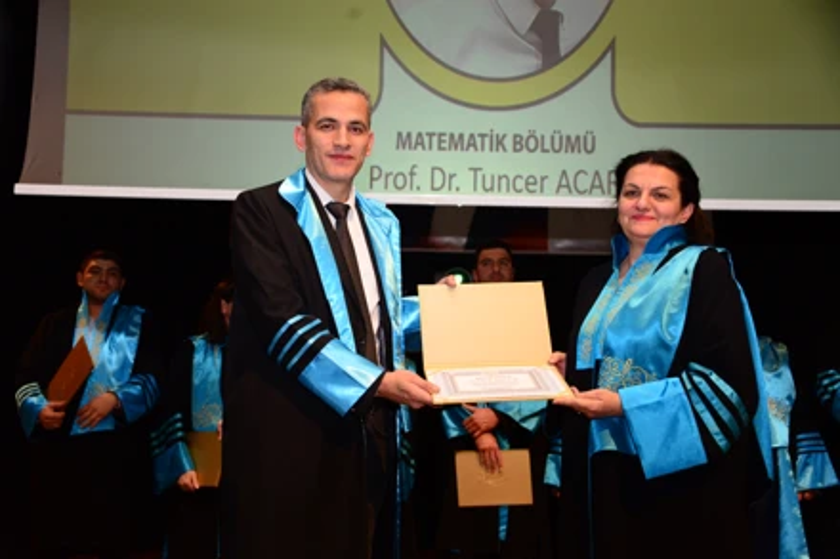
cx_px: 420
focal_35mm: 45
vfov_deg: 29.8
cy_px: 280
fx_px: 1050
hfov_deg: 43.6
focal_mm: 45
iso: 1600
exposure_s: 1/200
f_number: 4.2
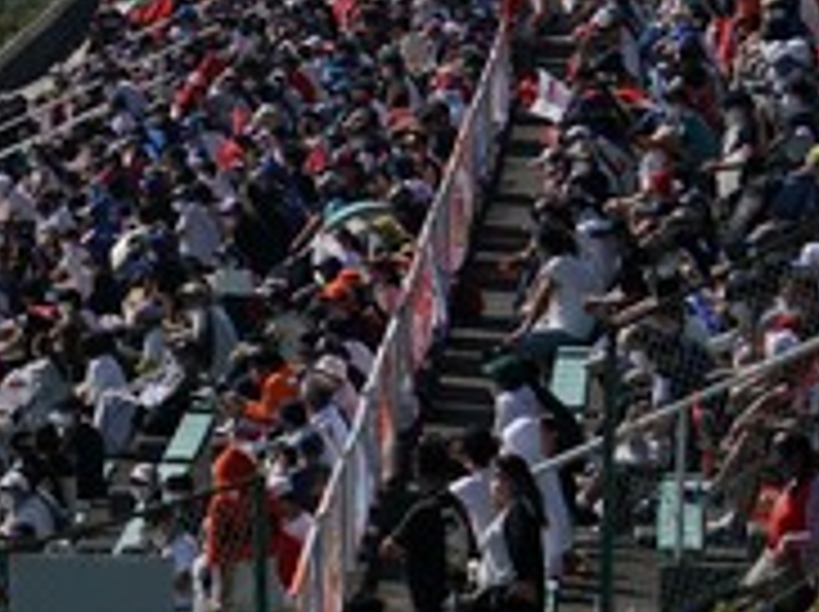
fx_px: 18005
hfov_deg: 2.6
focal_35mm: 762
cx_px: -450
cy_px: 99
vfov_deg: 1.9
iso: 200
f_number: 10
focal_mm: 200
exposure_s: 1/800
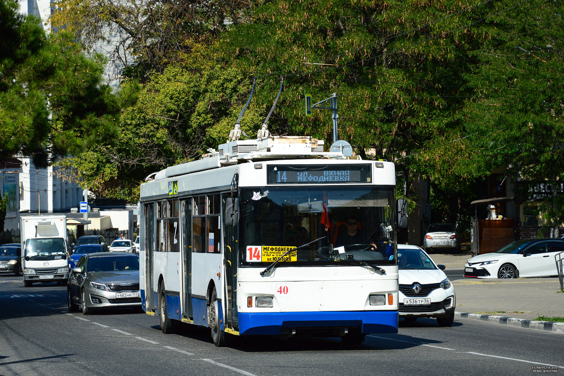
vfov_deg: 10.2
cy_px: 188
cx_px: 282
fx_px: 2115
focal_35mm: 135
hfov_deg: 15.2
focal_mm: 90
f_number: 7.1
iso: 200
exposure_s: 1/800
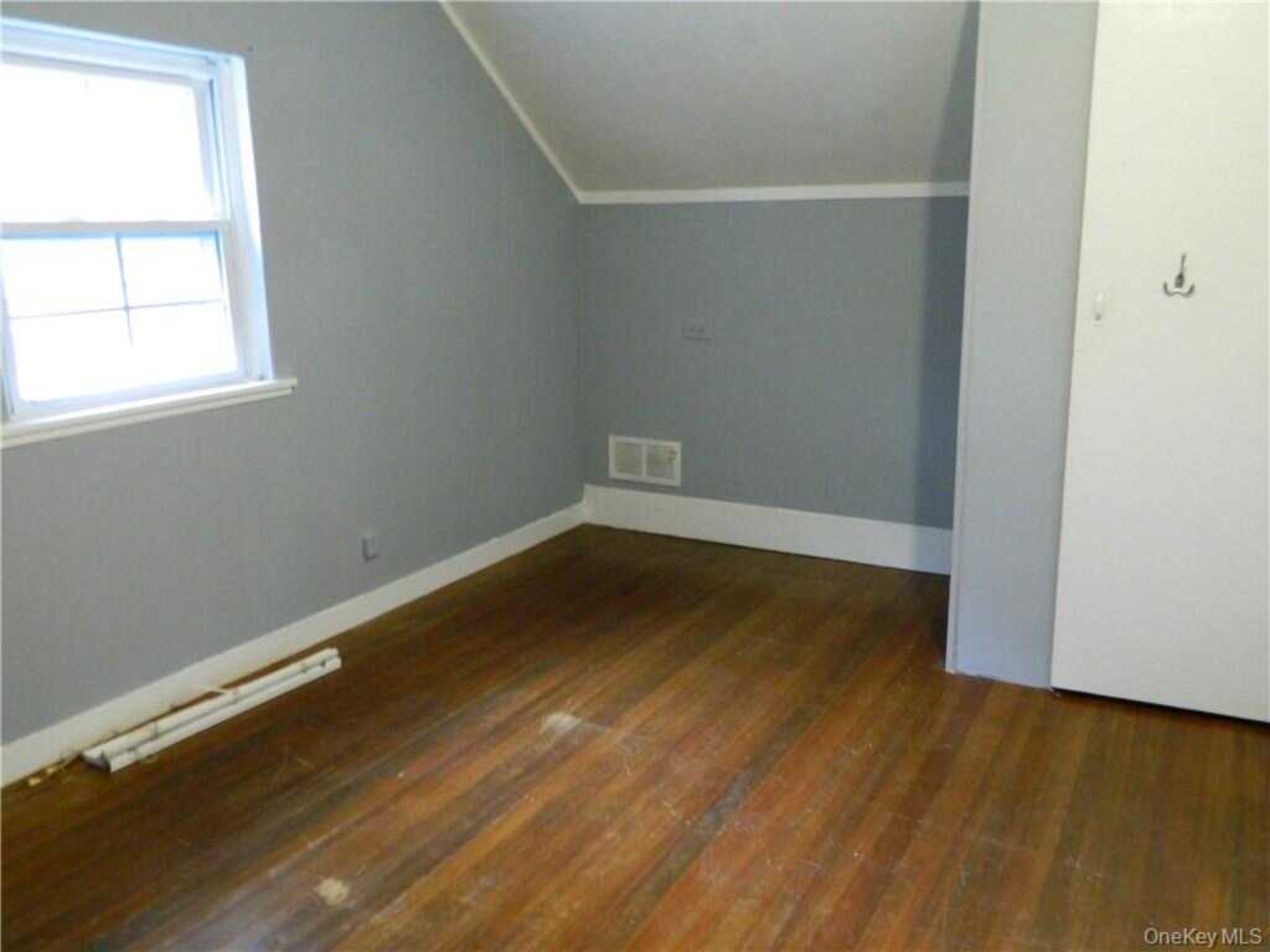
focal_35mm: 28
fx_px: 1027
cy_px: 476
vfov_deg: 49.7
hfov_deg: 63.4
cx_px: 635
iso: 400
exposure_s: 1/10
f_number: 3.2
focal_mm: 5.1
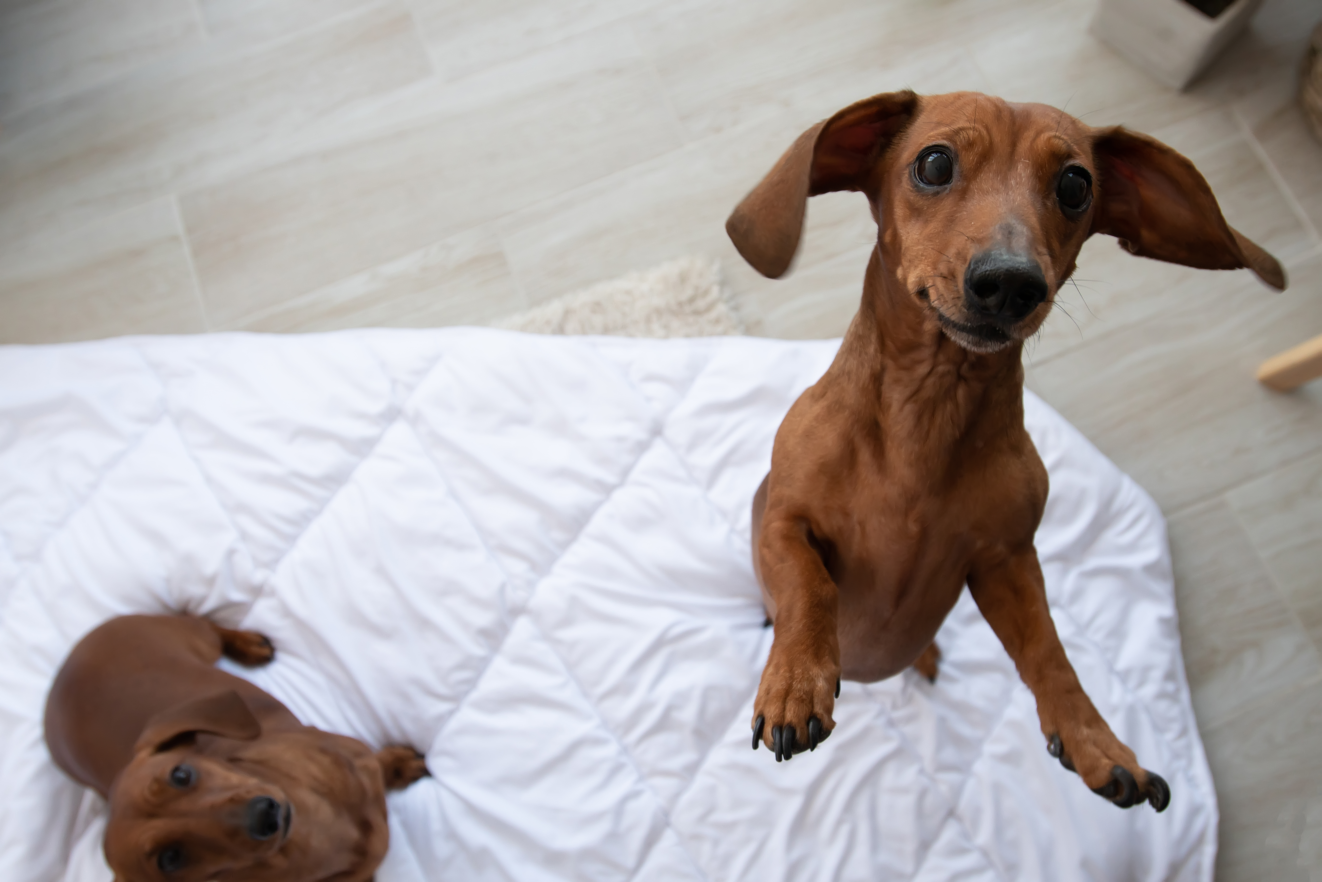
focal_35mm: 30
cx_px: 661
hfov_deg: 61.9
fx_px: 1102
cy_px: 441
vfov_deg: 43.6
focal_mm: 20
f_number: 5
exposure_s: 1/250
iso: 360
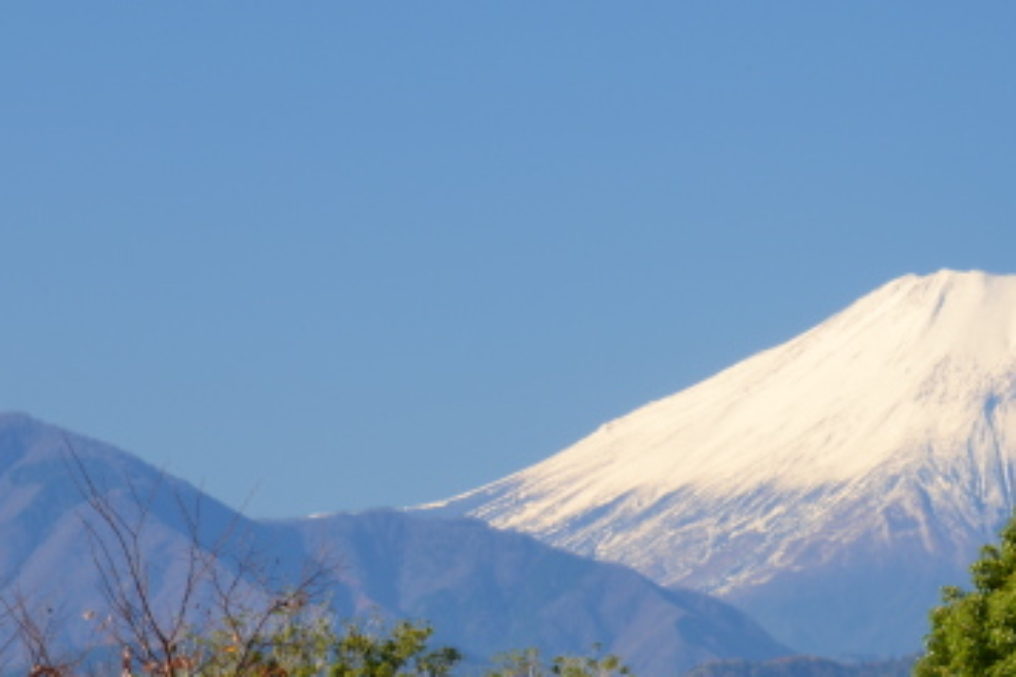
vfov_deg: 2.0
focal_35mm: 672
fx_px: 18964
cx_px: 842
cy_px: 707
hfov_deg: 3.1
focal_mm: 300
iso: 100
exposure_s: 1/3
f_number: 32
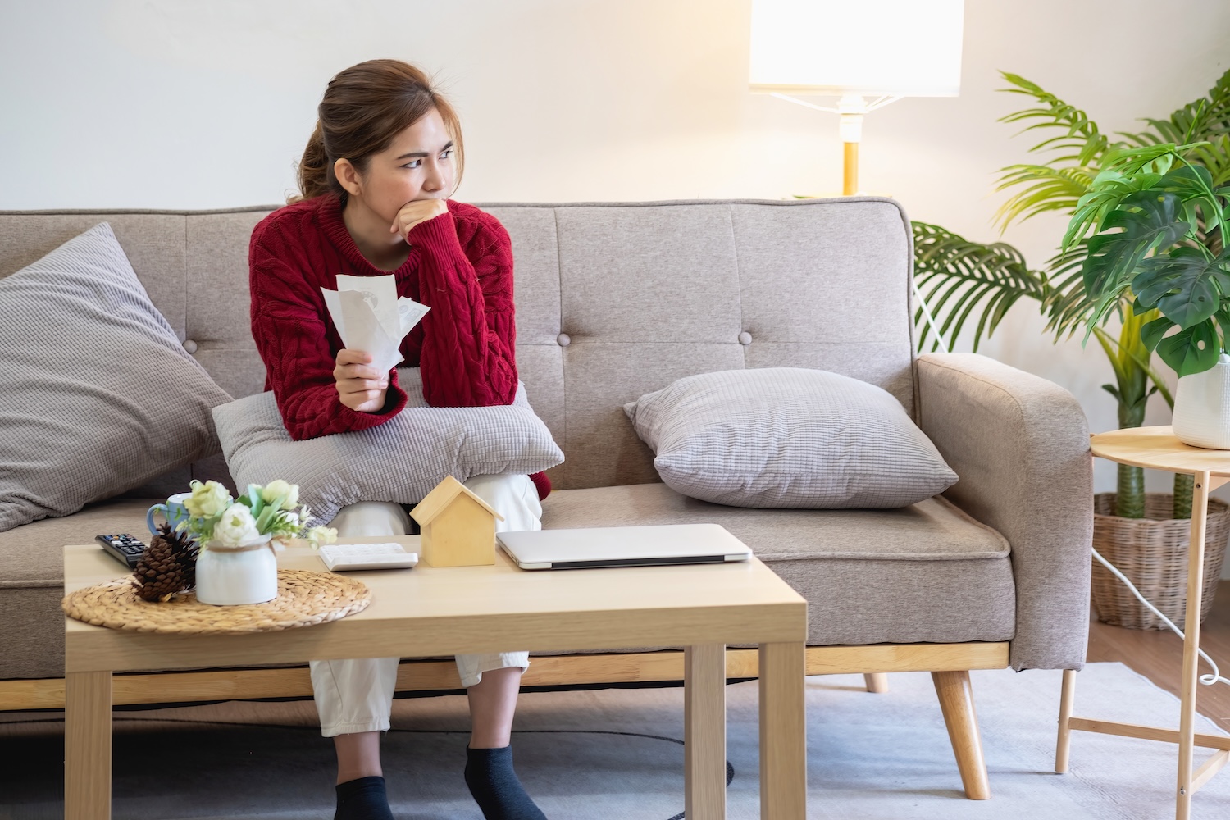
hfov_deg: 22.6
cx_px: 615
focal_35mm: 90
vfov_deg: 15.2
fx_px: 3075
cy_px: 410
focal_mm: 60
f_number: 2.4
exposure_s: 1/60
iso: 400
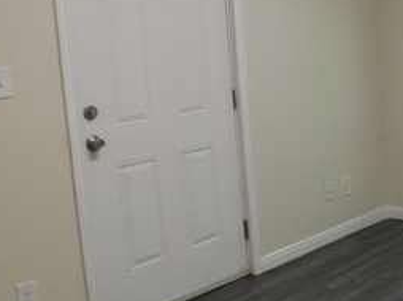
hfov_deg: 30.0
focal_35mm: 58
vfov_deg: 25.1
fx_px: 675
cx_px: 439
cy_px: 116
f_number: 3
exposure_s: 1/30
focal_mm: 4
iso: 200
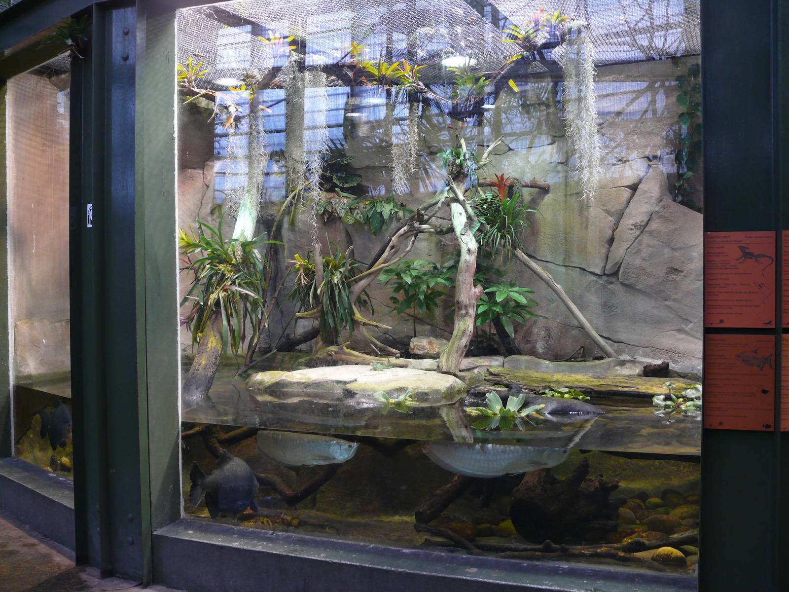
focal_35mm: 35
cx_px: 394
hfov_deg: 52.6
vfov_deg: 40.7
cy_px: 296
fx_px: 798
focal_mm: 7.4
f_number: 2.8
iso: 200
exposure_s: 1/30
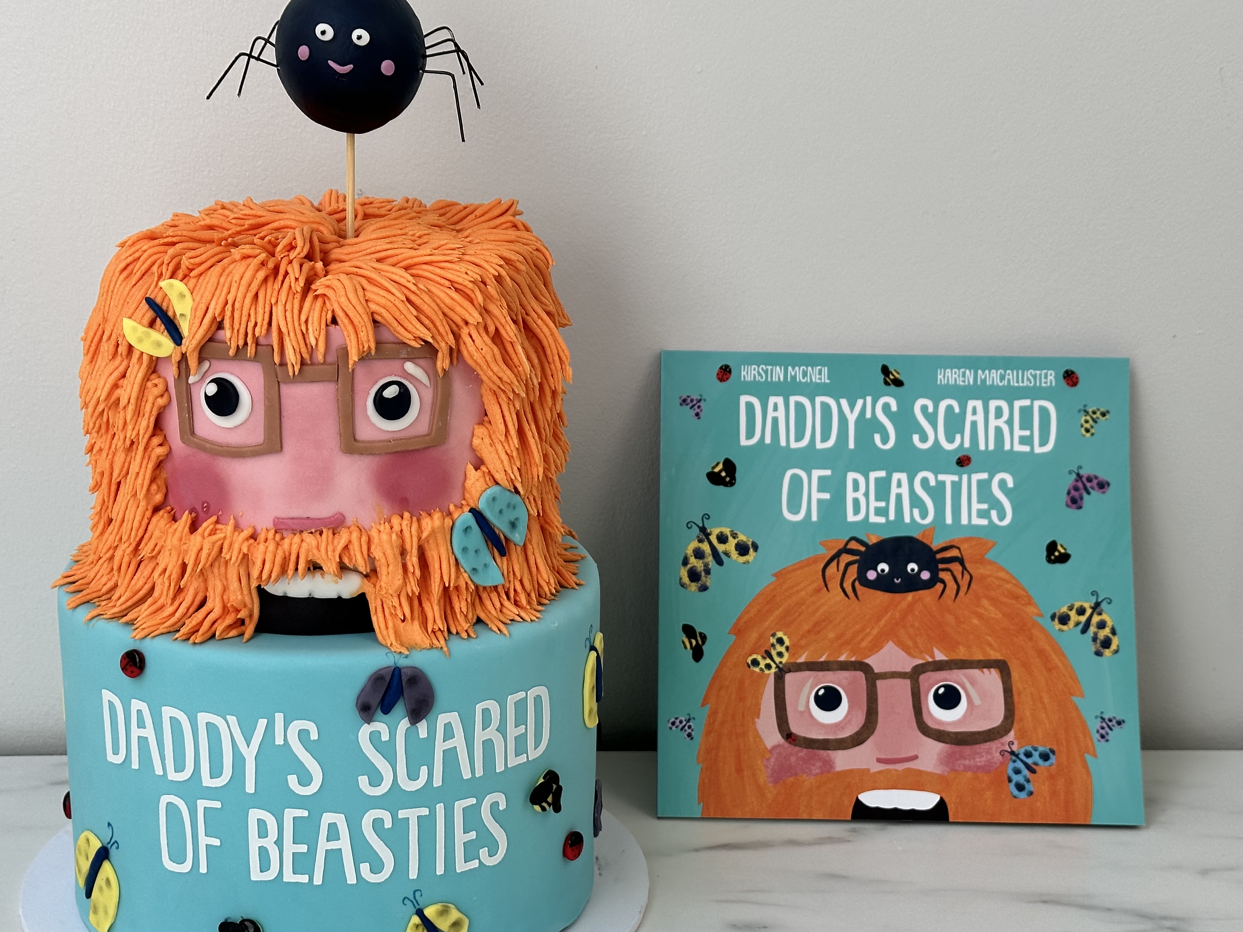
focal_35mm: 60
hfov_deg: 32.2
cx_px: 556
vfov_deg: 24.4
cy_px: 511
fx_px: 2154
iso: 50
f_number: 1.78
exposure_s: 1/163
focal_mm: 6.86
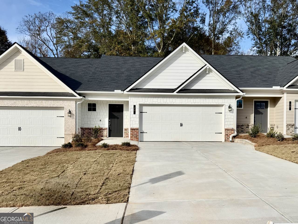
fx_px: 207
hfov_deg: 71.6
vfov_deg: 56.8
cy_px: 112
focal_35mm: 24
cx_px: 149
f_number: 1.78
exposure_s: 1/5814
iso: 80
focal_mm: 6.76
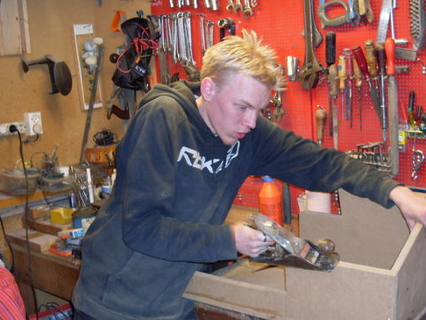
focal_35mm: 50
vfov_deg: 29.1
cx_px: 269
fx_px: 616
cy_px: 181
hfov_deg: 37.9
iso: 100
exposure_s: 1/45
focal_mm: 6.3
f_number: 2.8
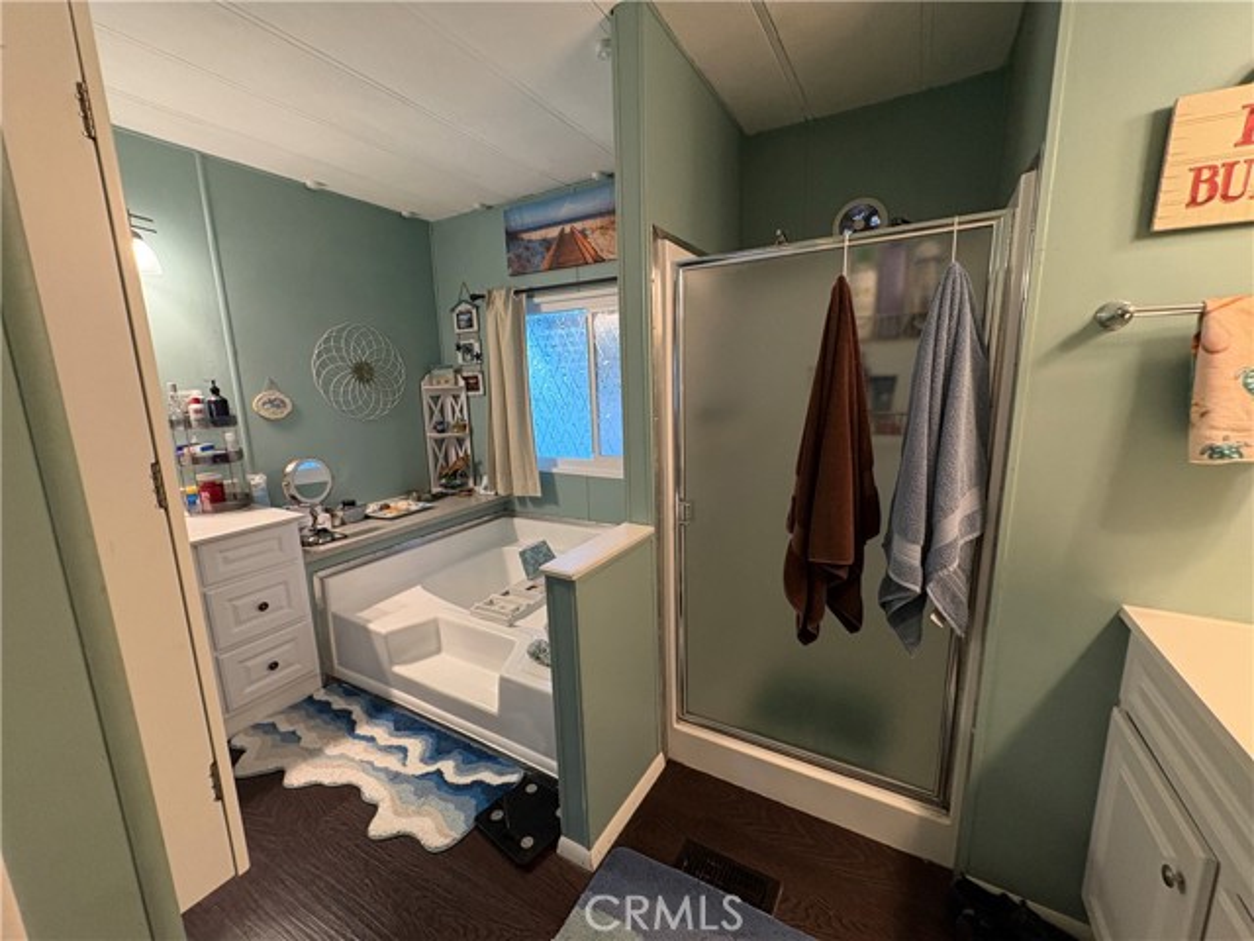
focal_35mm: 14
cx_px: 627
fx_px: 507
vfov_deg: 85.7
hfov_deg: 102.1
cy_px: 470
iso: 400
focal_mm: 2.22
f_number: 2.2
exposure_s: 1/60
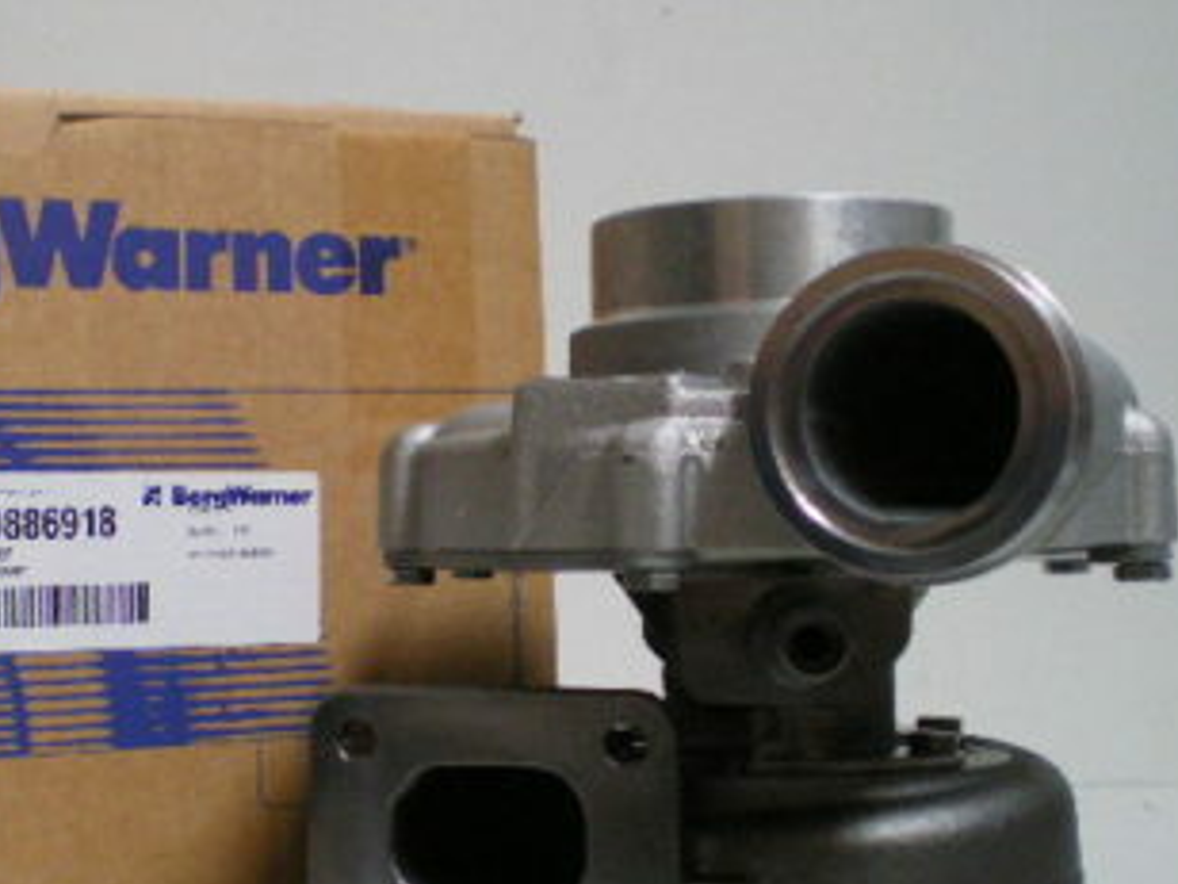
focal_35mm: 63
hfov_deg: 30.1
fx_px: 2144
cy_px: 484
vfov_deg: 23.3
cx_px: 252
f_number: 3.1
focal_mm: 6.3
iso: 400
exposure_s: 1/10
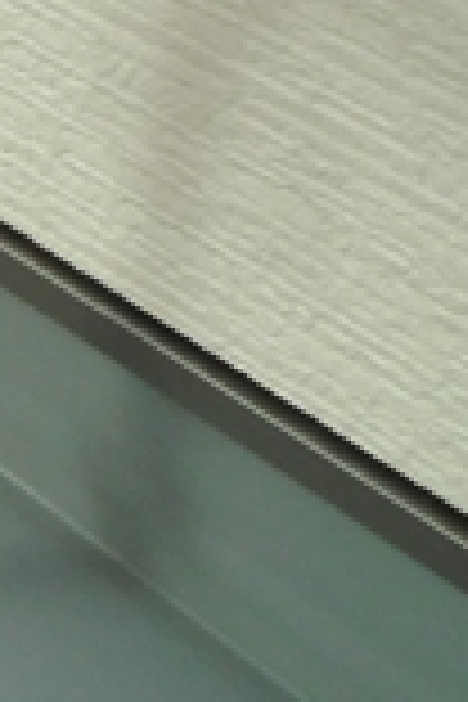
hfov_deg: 10.5
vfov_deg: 18.0
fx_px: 2086
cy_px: -180
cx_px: -756
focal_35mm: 107
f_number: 2.8
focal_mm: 4.4
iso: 160
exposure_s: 1/500
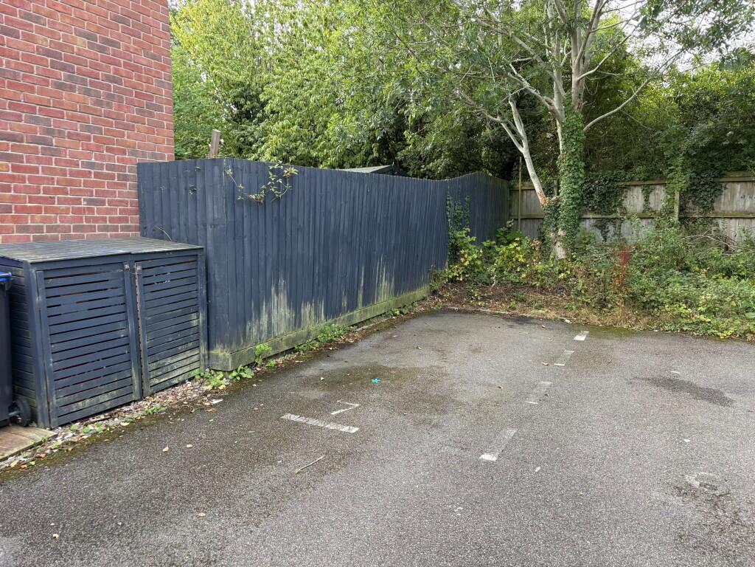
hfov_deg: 67.3
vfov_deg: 53.1
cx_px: 378
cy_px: 284
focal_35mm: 26
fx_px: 567
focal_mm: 5.96
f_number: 1.6
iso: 80
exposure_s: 1/238
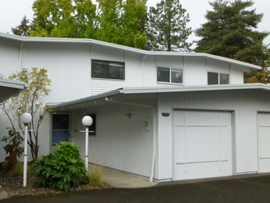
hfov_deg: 45.7
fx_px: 320
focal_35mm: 41
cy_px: 102
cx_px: 135
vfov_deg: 35.2
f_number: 3.7
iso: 100
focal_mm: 7.4
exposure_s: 1/250
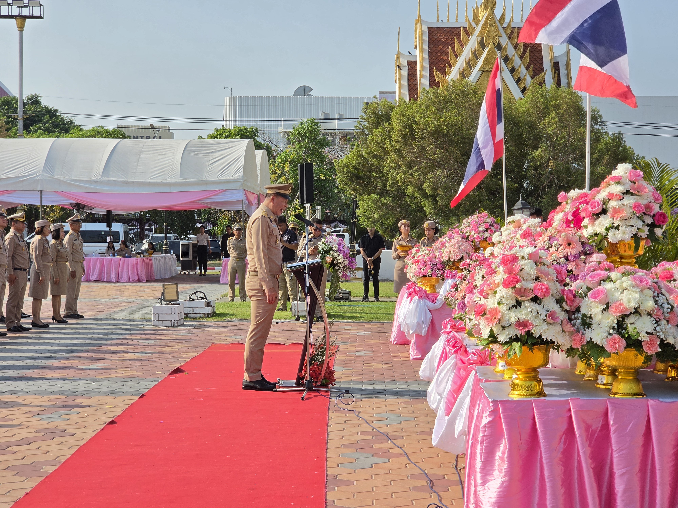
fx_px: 1351
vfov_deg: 21.3
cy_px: 254
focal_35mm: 69
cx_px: 339
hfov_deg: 28.2
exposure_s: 1/994
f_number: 2.4
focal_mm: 7
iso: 25
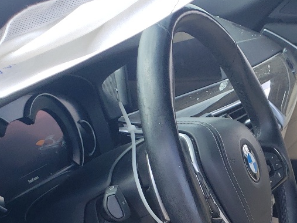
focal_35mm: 82
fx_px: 703
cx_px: 340
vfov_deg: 16.3
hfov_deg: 22.3
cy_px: 344
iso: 50
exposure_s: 1/526
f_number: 1.5
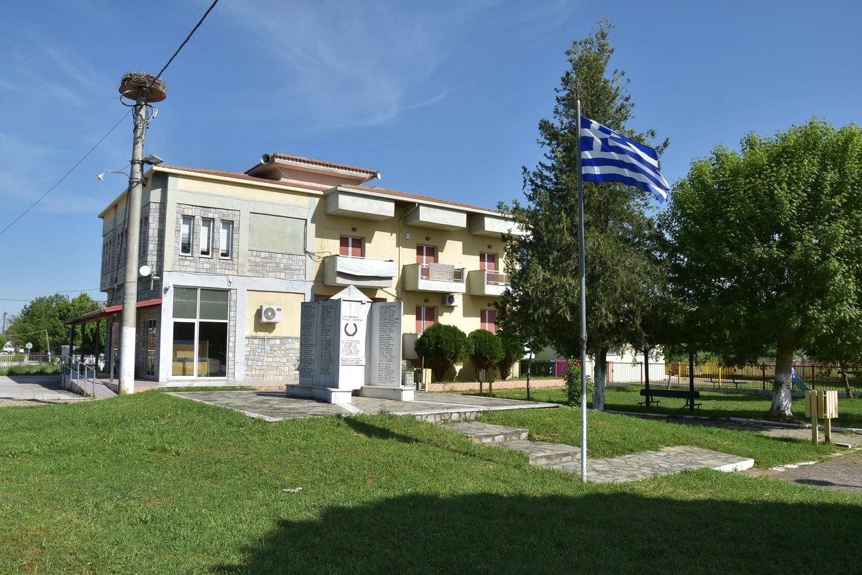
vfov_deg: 47.9
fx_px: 646
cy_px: 288
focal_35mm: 27
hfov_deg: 67.4
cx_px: 431
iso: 100
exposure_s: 1/200
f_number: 10
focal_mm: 18
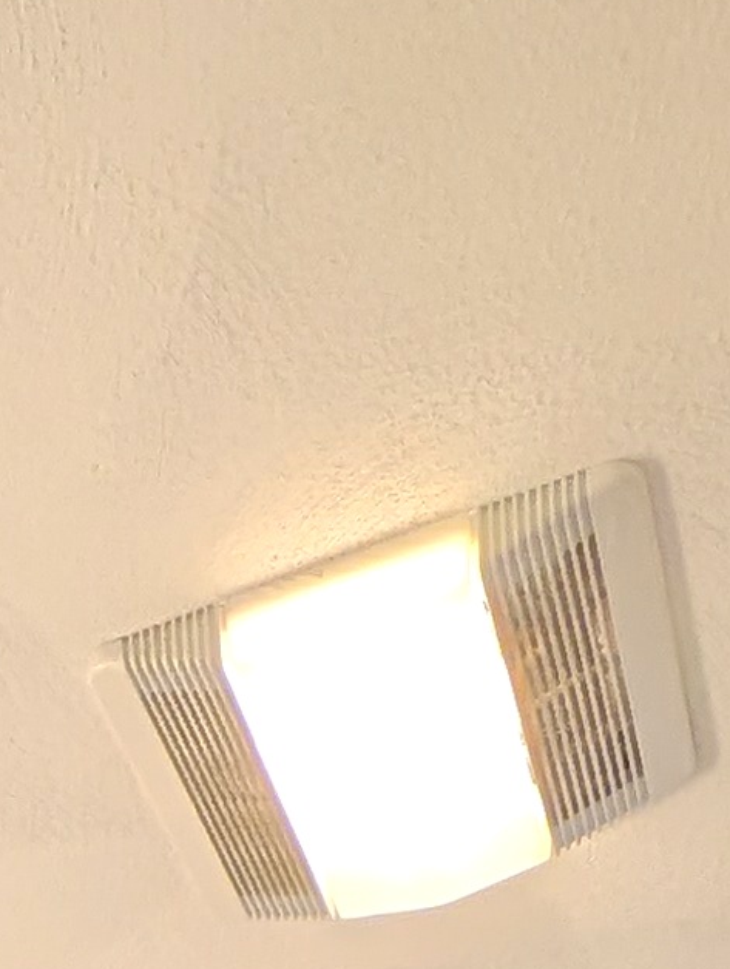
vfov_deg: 14.4
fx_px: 2187
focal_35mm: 78
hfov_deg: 17.8
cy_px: 2410
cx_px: -208
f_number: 1.95
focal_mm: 2.23
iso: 63
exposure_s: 1/60
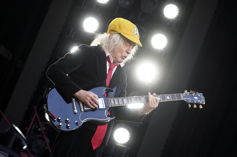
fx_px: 605
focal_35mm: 92
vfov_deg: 14.8
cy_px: 78
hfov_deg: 22.2
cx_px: 118
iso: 1600
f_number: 5
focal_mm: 92
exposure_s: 1/400
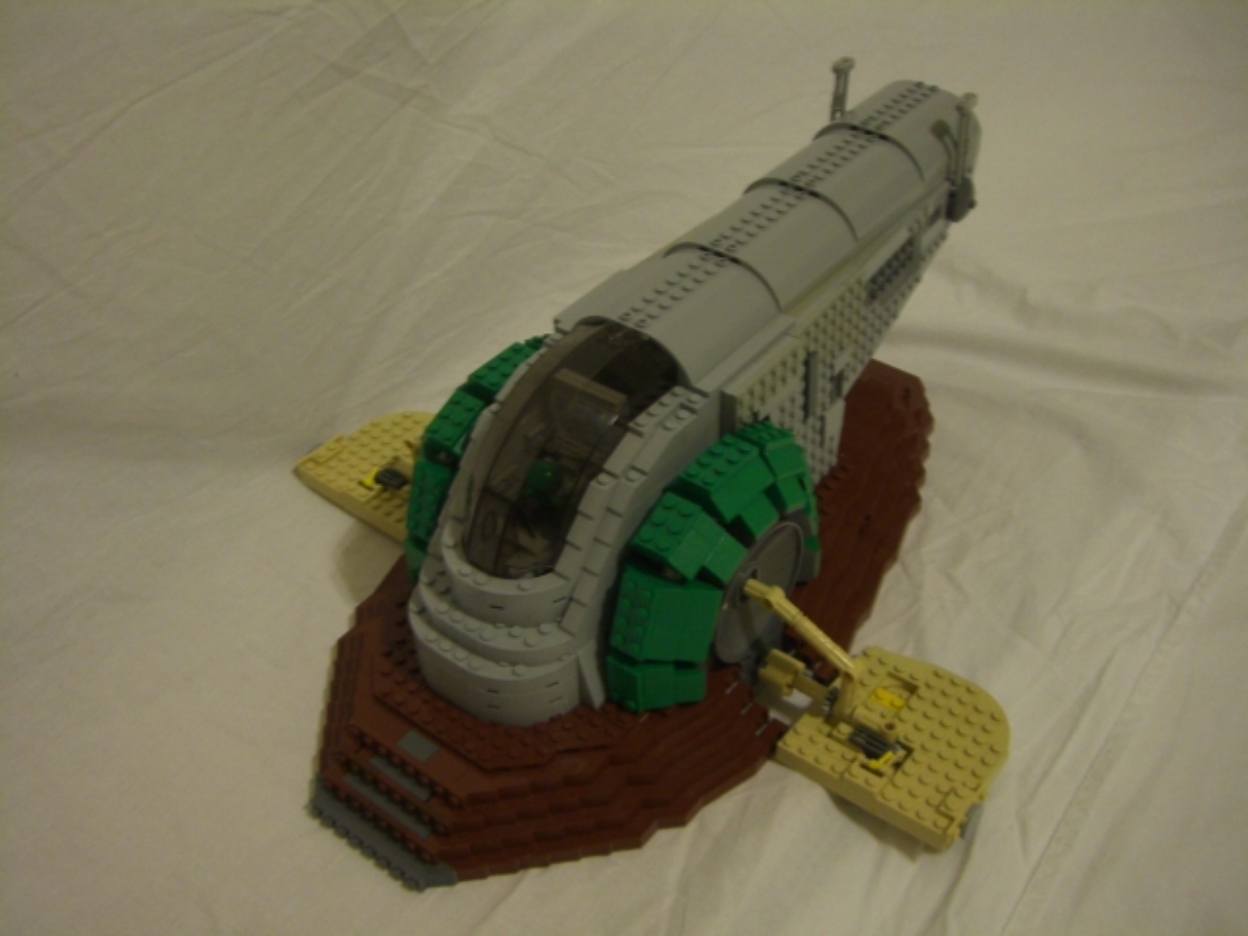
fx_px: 1370
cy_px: 468
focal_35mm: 38
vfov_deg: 37.7
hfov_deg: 49.0
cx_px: 624
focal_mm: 6.2
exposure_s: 1/8
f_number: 2.7
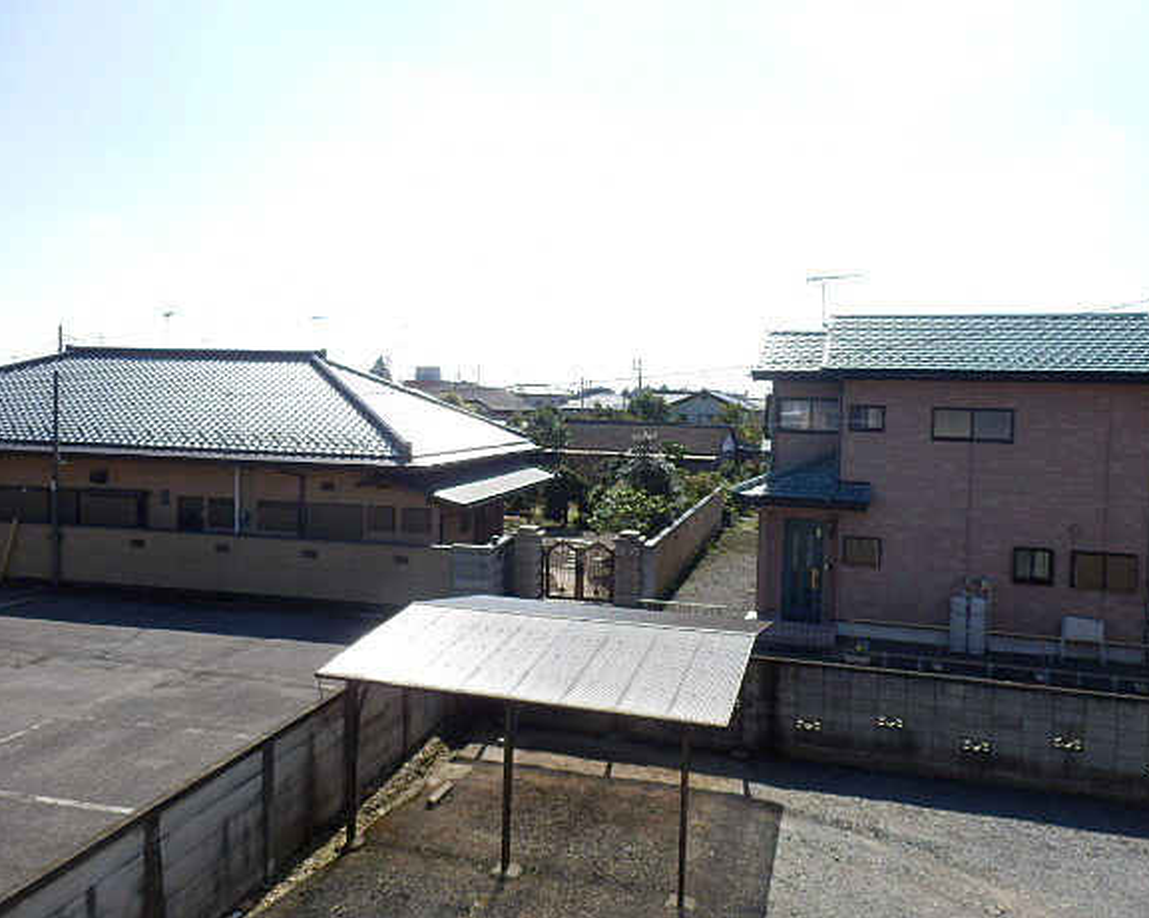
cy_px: 444
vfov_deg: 54.9
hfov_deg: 66.0
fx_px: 884
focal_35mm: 26
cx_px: 599
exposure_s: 1/1000
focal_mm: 4.2
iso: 80
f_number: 3
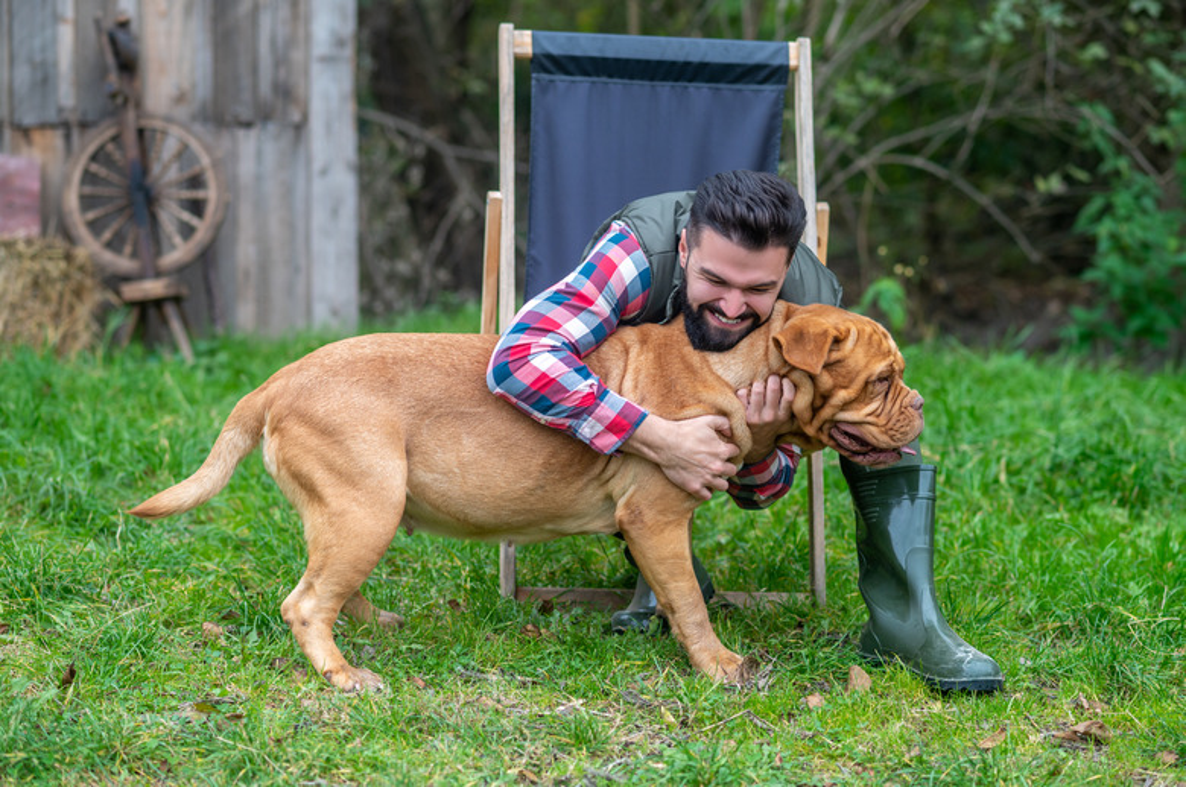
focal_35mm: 85
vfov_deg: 16.0
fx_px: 2797
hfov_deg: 23.9
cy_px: 394
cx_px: 593
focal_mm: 85
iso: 400
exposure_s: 1/1250
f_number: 2.8
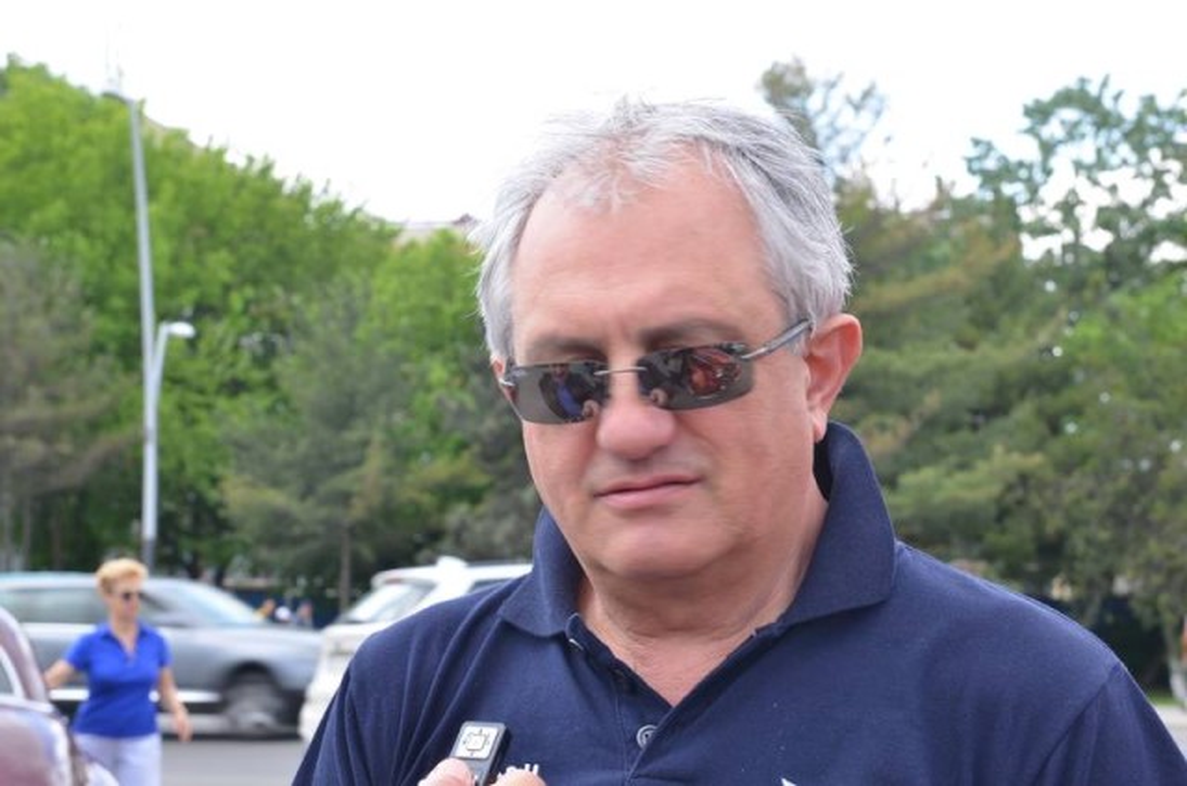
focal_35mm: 75
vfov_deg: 18.1
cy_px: 393
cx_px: 594
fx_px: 2468
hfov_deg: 27.0
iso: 100
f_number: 10
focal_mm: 50
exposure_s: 1/30
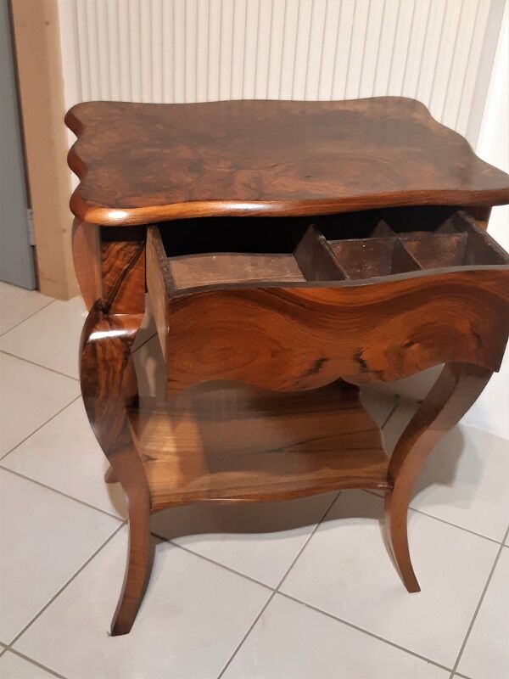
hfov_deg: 53.1
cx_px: 254
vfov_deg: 67.3
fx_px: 510
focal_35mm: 26
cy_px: 340
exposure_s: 1/50
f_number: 1.7
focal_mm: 3.93
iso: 160
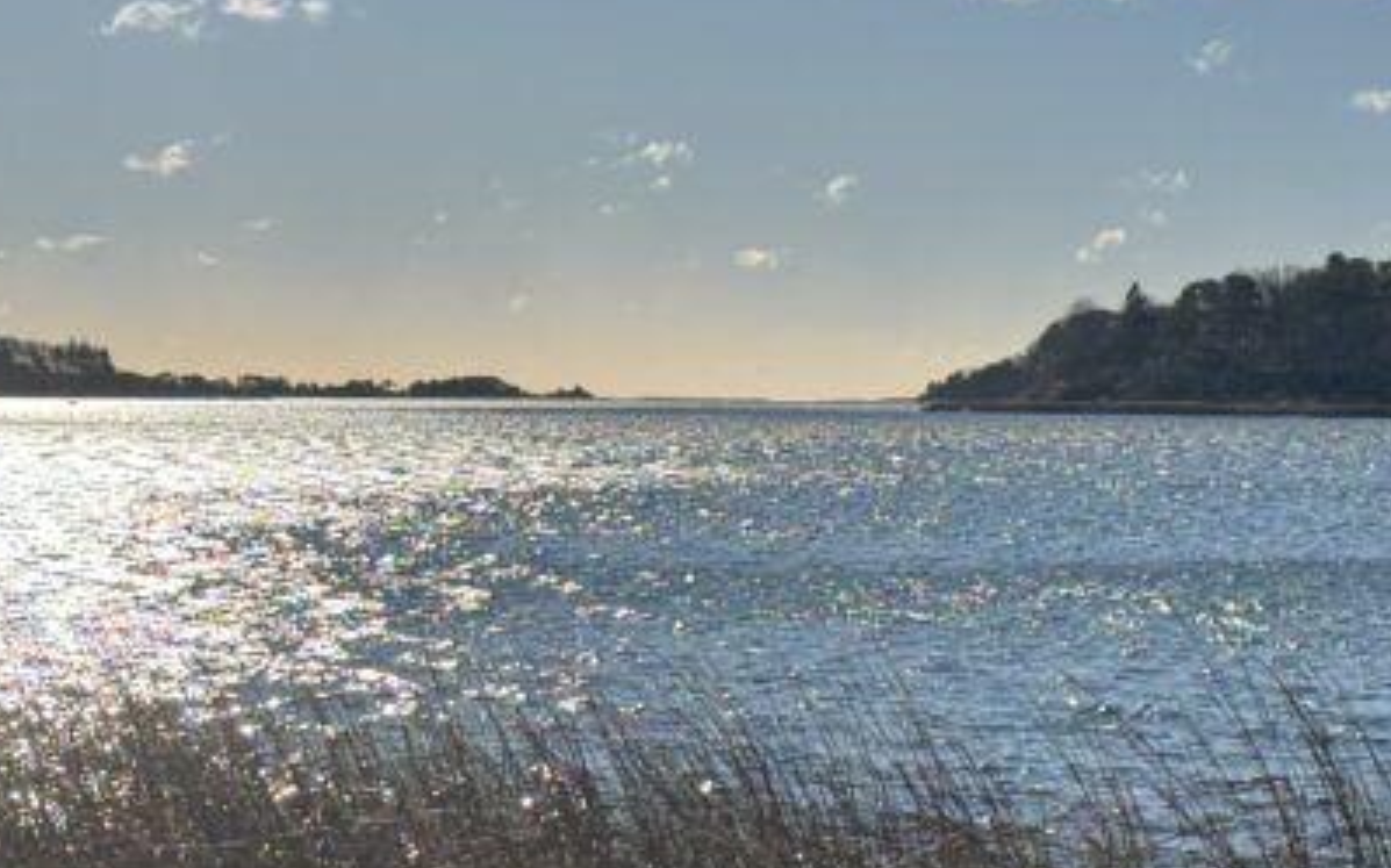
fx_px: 3714
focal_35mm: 98
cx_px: 840
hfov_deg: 21.2
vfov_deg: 13.3
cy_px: 579
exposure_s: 1/15385
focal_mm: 6.76
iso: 64
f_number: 1.78
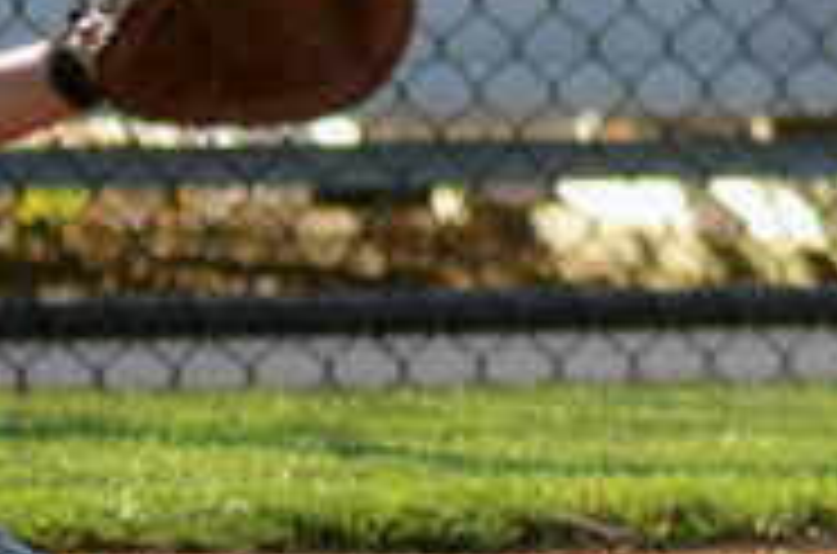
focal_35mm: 1531
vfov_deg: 0.9
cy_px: -590
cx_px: 1976
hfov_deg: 1.3
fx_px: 35499
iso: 100
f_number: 2.8
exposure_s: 1/400
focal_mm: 185
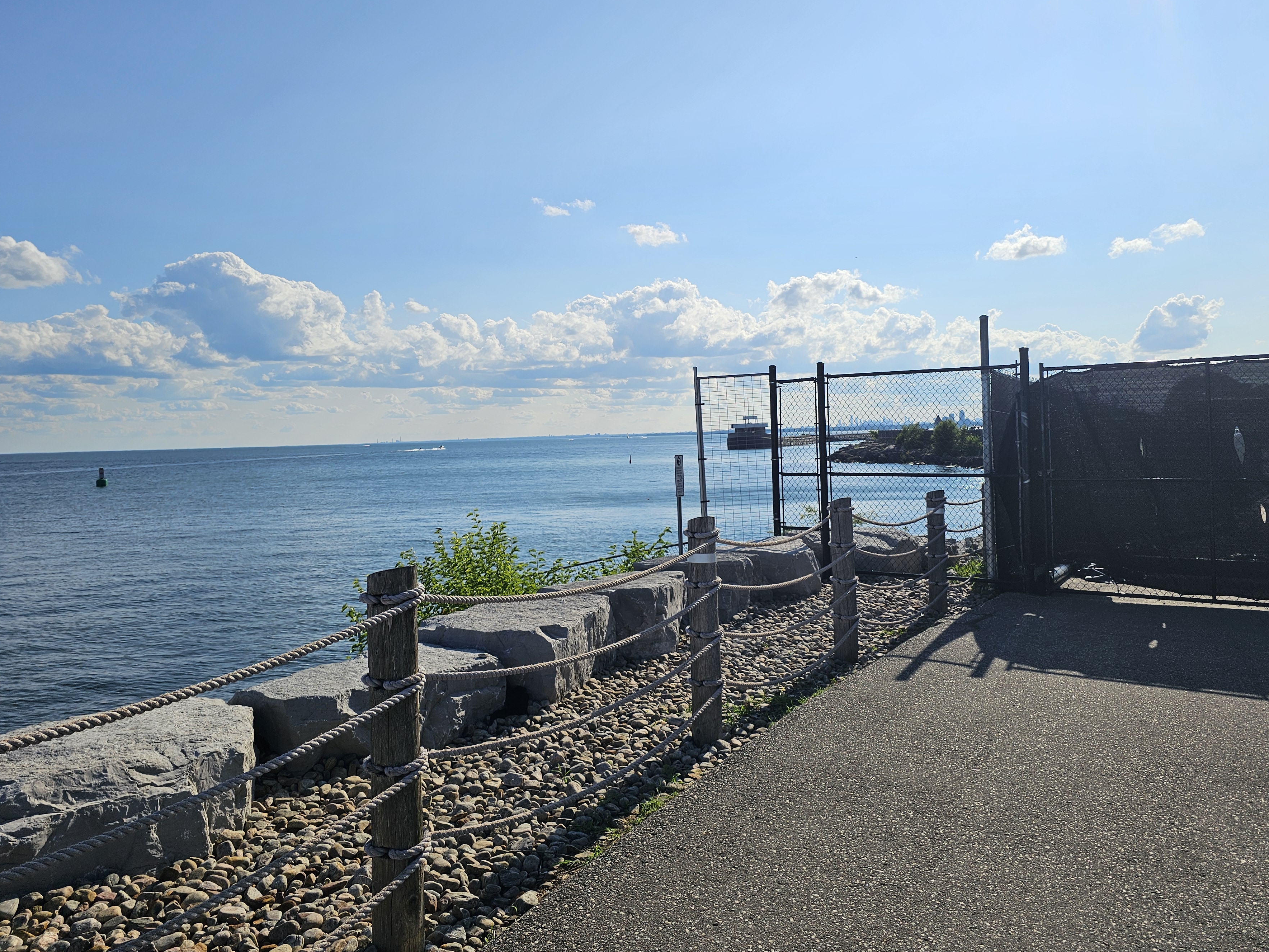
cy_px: 450
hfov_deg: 67.3
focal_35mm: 26
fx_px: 953
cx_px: 643
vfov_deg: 53.0
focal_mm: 6.3
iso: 10
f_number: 1.7
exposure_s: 1/2043
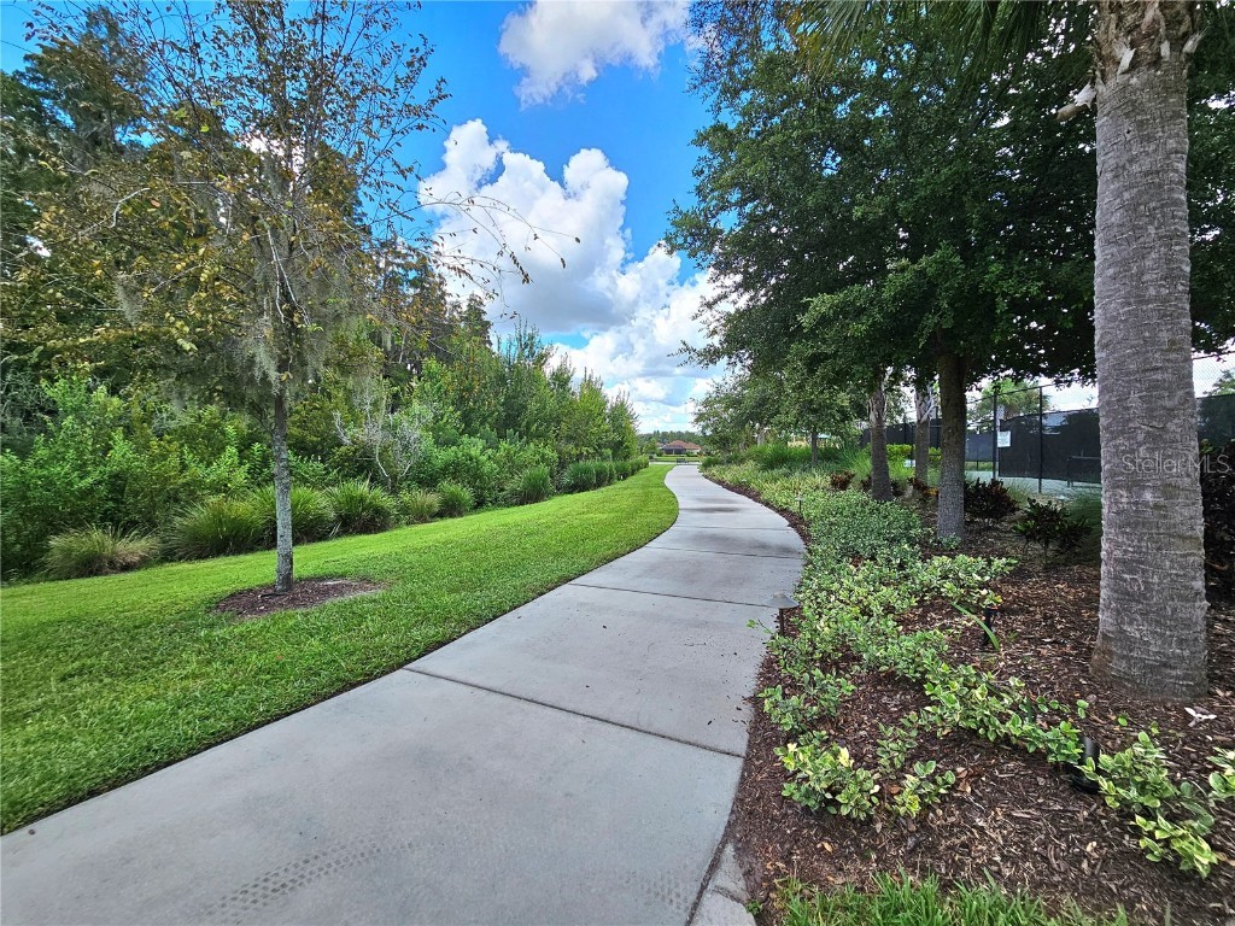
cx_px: 618
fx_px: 464
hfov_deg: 106.2
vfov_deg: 89.9
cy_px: 463
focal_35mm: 13
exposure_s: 1/1250
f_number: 2.2
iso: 50
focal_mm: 2.2
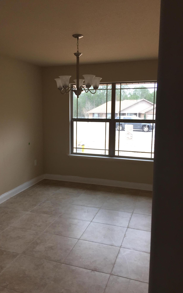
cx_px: 76
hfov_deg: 40.5
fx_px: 247
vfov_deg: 61.2
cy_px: 147
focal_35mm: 31
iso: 50
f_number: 2.2
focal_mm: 4.15
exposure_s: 1/120
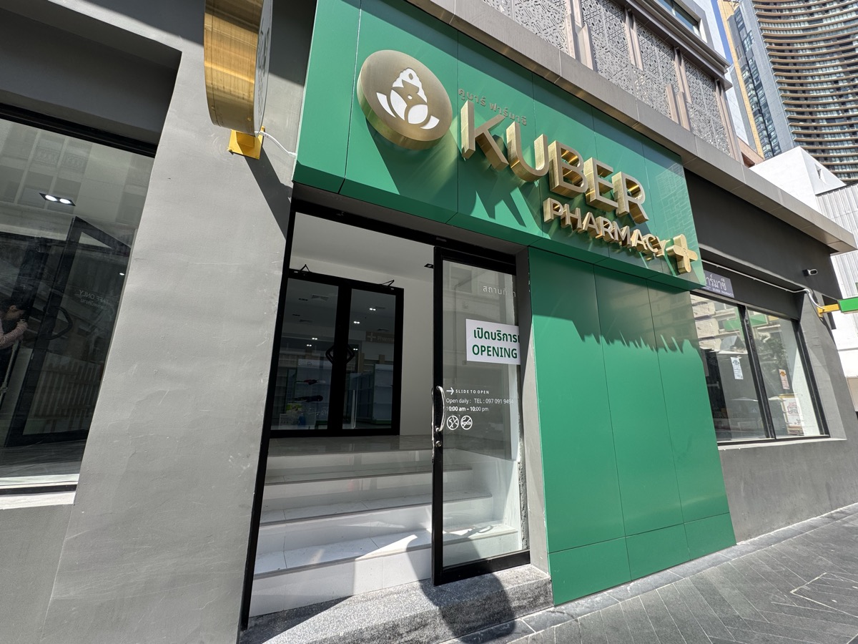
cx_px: 429
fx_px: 347
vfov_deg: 85.7
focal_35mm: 14
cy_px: 322
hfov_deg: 102.1
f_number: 2.2
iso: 40
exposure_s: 1/281
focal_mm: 2.22
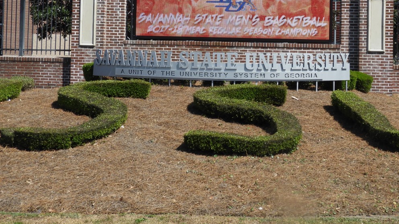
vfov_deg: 16.8
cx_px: 238
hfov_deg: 29.7
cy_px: 22
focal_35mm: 71
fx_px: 751
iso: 100
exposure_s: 1/1000
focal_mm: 8.1
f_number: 4
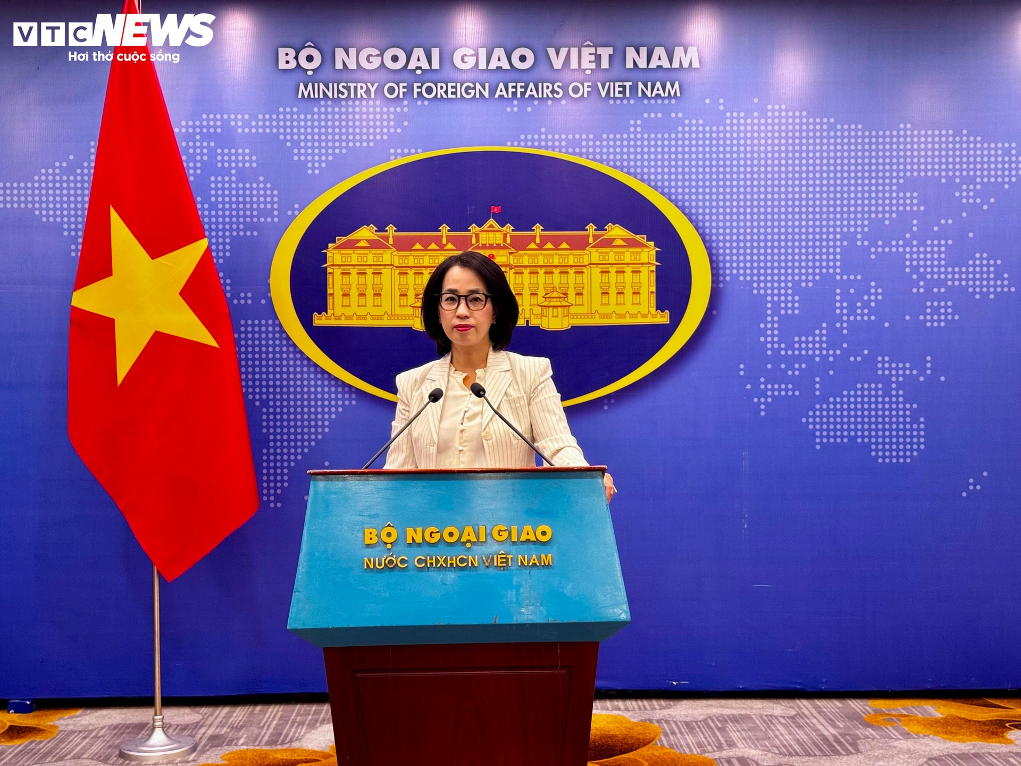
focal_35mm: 48
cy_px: 383
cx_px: 510
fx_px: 1416
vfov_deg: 30.3
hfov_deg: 39.7
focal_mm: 6.76
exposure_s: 1/50
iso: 100
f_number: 1.78
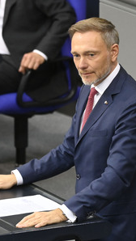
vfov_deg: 5.0
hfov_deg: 2.8
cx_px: 63
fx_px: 2739
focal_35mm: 428
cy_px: 120
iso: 10000
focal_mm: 270
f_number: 5.6
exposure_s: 1/400
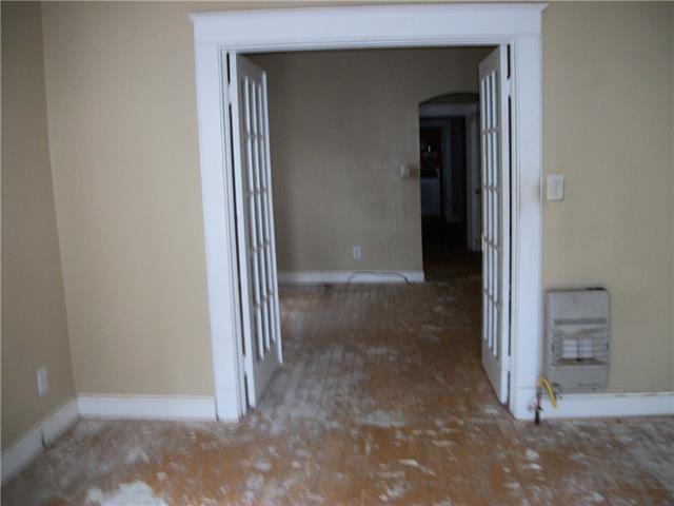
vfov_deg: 44.2
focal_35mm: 32
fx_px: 623
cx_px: 337
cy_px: 253
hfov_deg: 56.8
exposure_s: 1/30
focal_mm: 5.7
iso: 160
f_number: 2.9
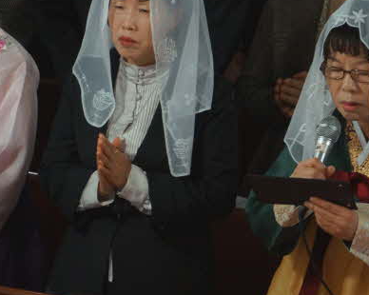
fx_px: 5545
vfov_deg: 3.0
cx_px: 236
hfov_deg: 3.8
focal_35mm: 508
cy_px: 162
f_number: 6.3
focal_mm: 200
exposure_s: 1/15
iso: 1250
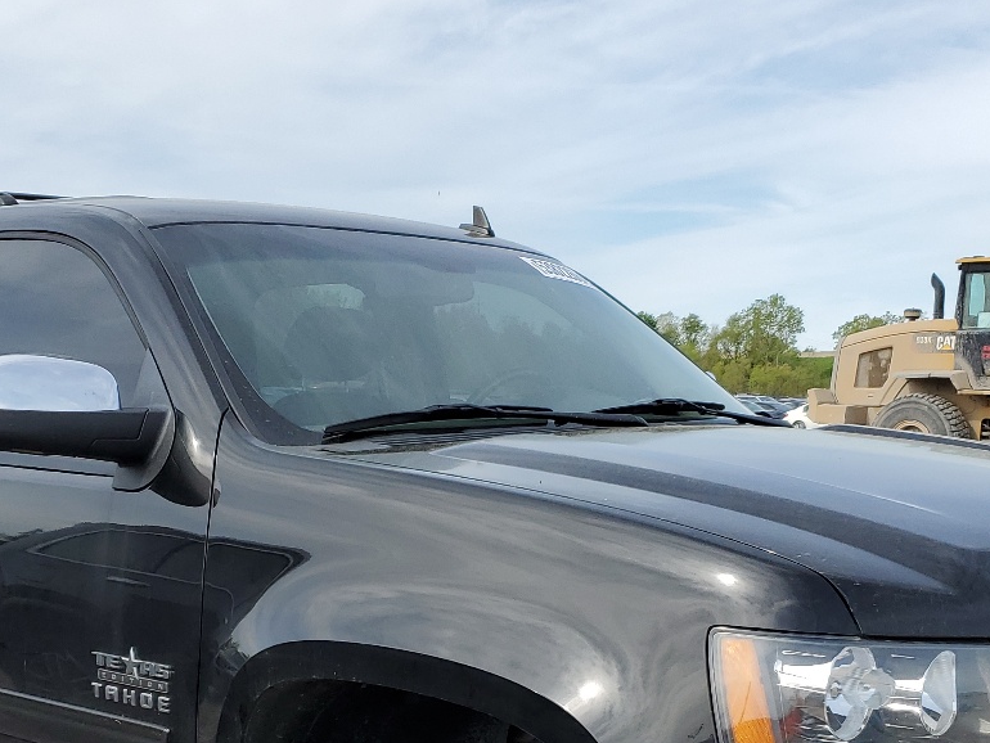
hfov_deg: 35.5
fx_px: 1545
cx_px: 431
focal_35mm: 54
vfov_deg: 26.1
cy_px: 684
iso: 50
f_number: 1.5
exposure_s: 1/2500
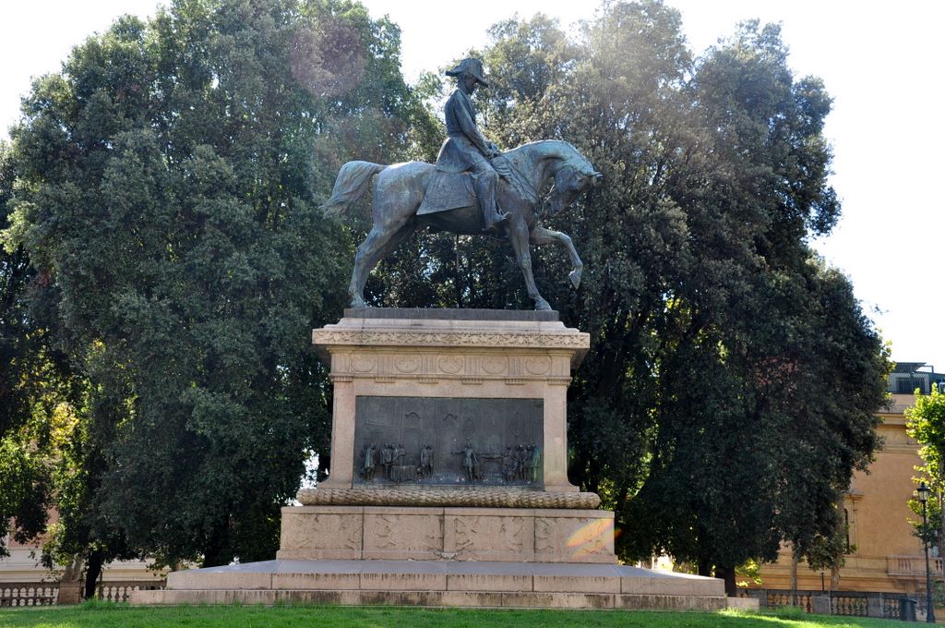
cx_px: 472
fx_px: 1494
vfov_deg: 23.7
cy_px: 314
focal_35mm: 57
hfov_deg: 35.1
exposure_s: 1/100
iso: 200
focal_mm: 38
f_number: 8
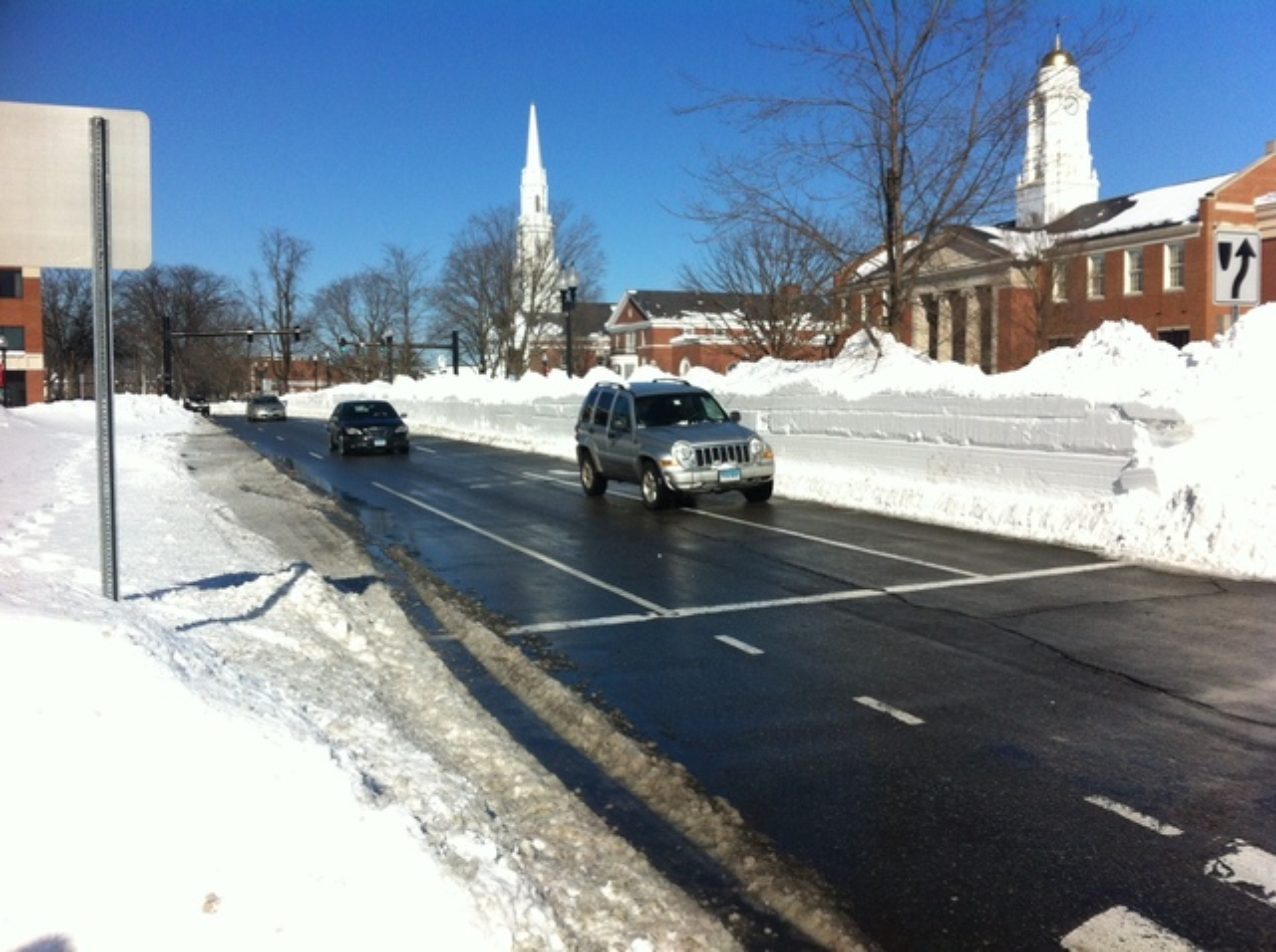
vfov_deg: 40.6
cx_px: 638
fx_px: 1288
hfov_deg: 52.7
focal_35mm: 35
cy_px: 476
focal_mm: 3.85
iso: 100
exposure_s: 1/3352
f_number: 2.8
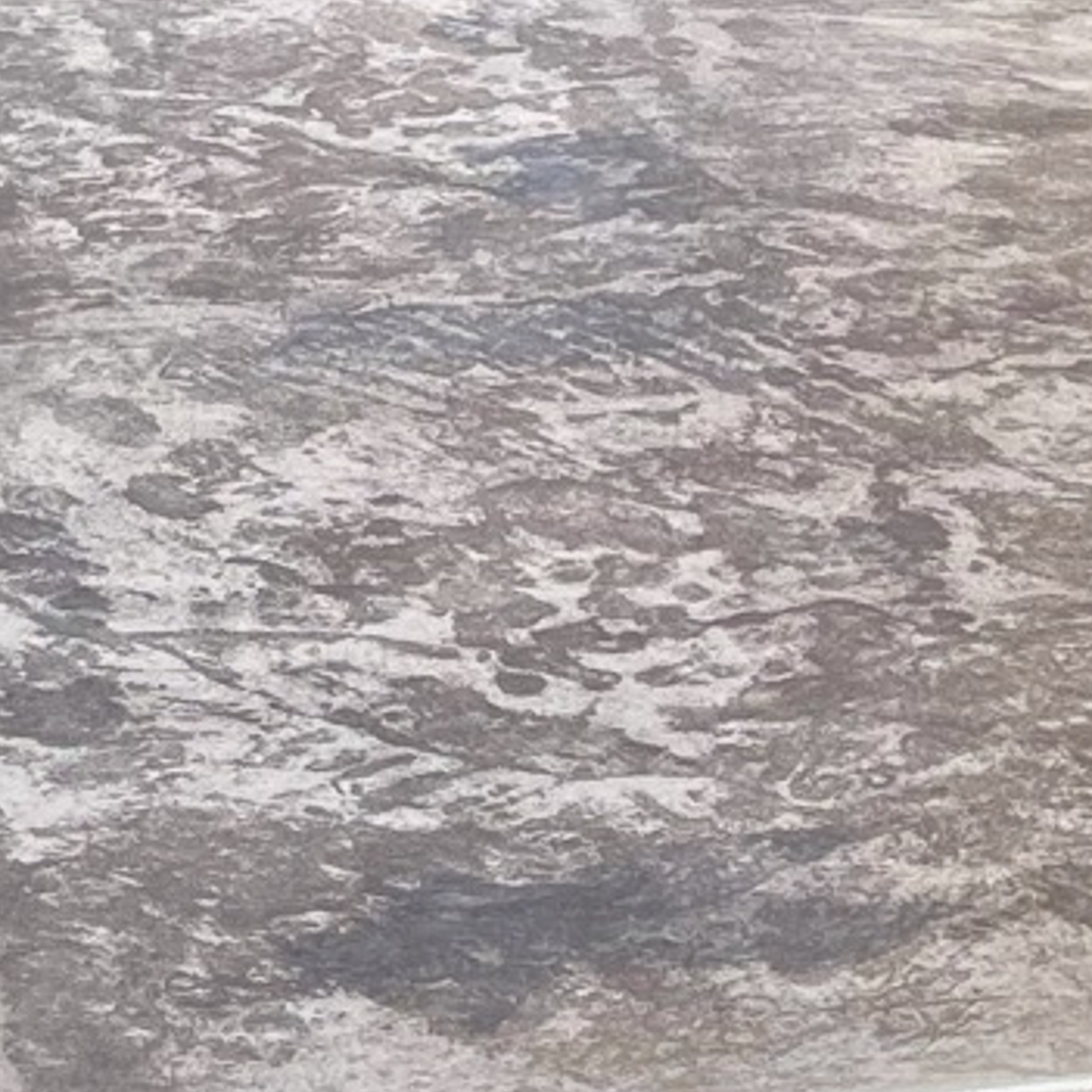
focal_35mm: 134
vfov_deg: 11.6
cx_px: 336
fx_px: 4783
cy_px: -1125
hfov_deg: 13.0
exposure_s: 1/2545
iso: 32
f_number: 1.6
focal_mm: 5.1
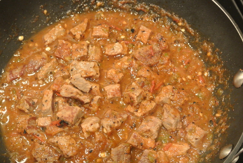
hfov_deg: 32.9
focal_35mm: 61
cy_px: 82
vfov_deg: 22.3
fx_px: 412
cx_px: 122
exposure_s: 1/30
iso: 2200
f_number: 5
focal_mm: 22.7
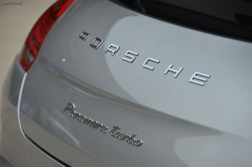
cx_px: 126
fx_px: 2096
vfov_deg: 4.6
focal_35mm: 300
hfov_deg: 6.9
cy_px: 84
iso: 800
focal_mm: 200
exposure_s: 1/500
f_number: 5.6
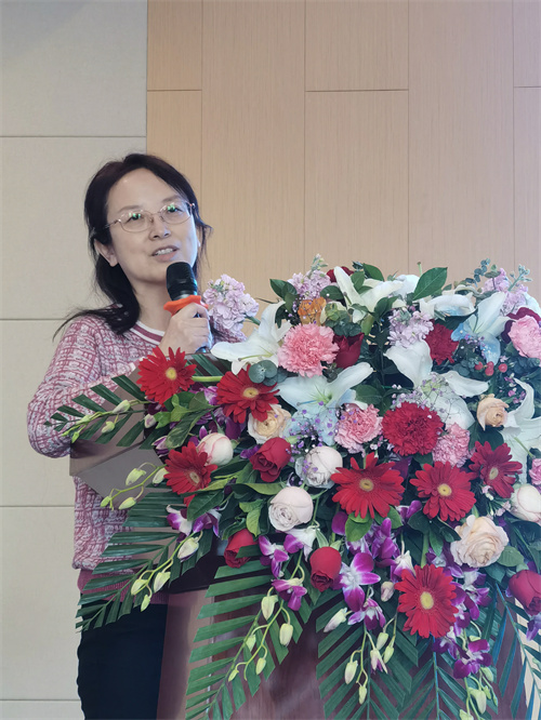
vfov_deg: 18.9
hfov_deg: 14.2
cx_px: 270
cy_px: 360
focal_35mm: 104
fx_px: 2166
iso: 160
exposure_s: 1/33.3
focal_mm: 7.48
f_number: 2.4
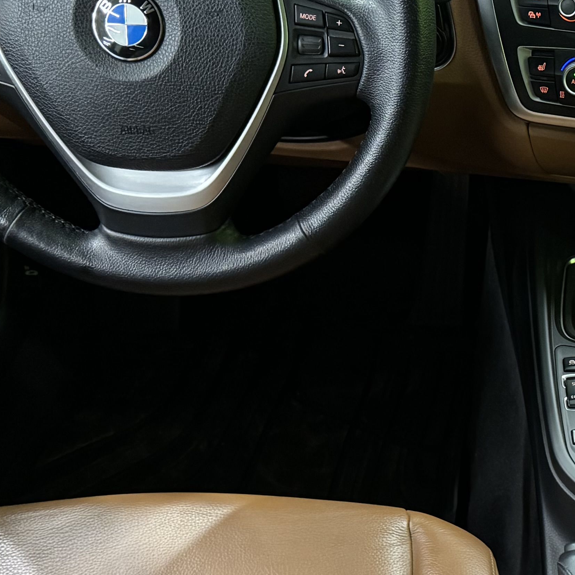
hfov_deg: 22.2
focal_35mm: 73
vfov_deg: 23.6
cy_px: 347
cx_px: 647
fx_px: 1372
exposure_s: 1/50
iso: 640
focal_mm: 6.76
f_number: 1.78
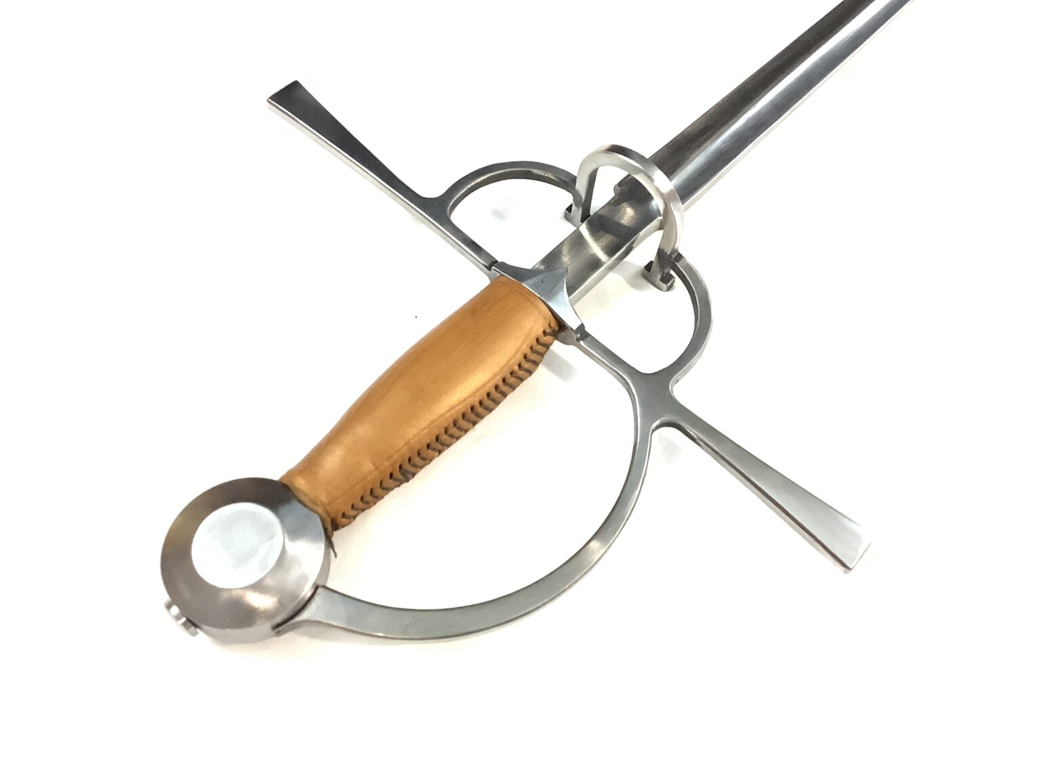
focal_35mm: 31
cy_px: 390
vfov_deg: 45.4
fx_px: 932
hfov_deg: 58.4
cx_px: 520
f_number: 2.4
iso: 400
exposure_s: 1/60
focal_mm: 3.3
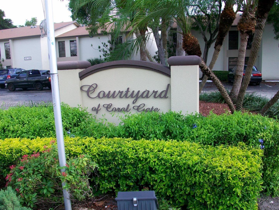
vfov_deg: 44.2
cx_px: 140
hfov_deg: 56.8
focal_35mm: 32
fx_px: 258
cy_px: 105
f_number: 2.8
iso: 64
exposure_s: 1/250
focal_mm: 5.7
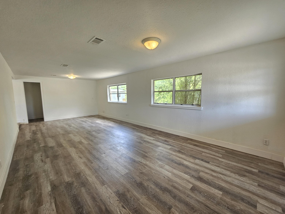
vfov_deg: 89.9
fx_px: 107
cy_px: 107
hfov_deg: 106.2
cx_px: 142
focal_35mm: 13
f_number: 2.2
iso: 160
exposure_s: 1/60
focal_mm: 2.2
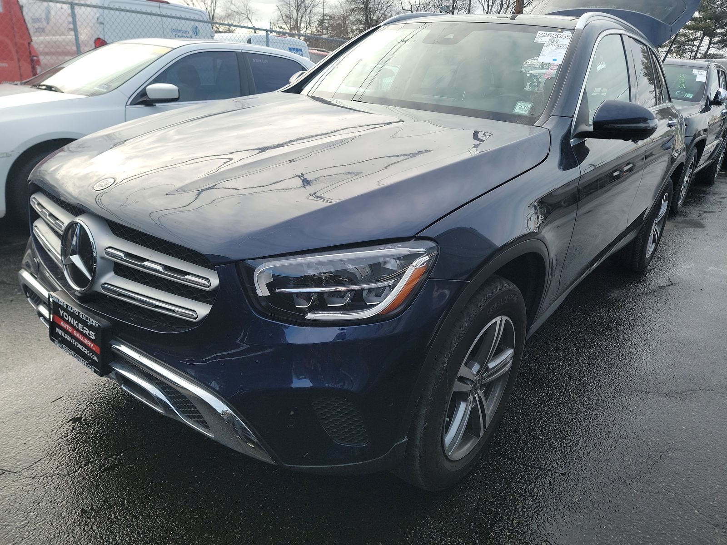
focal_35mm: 24
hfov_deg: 71.6
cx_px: 364
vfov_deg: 56.8
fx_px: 504
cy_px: 272
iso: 50
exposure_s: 1/323
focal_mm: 6.7
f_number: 1.8
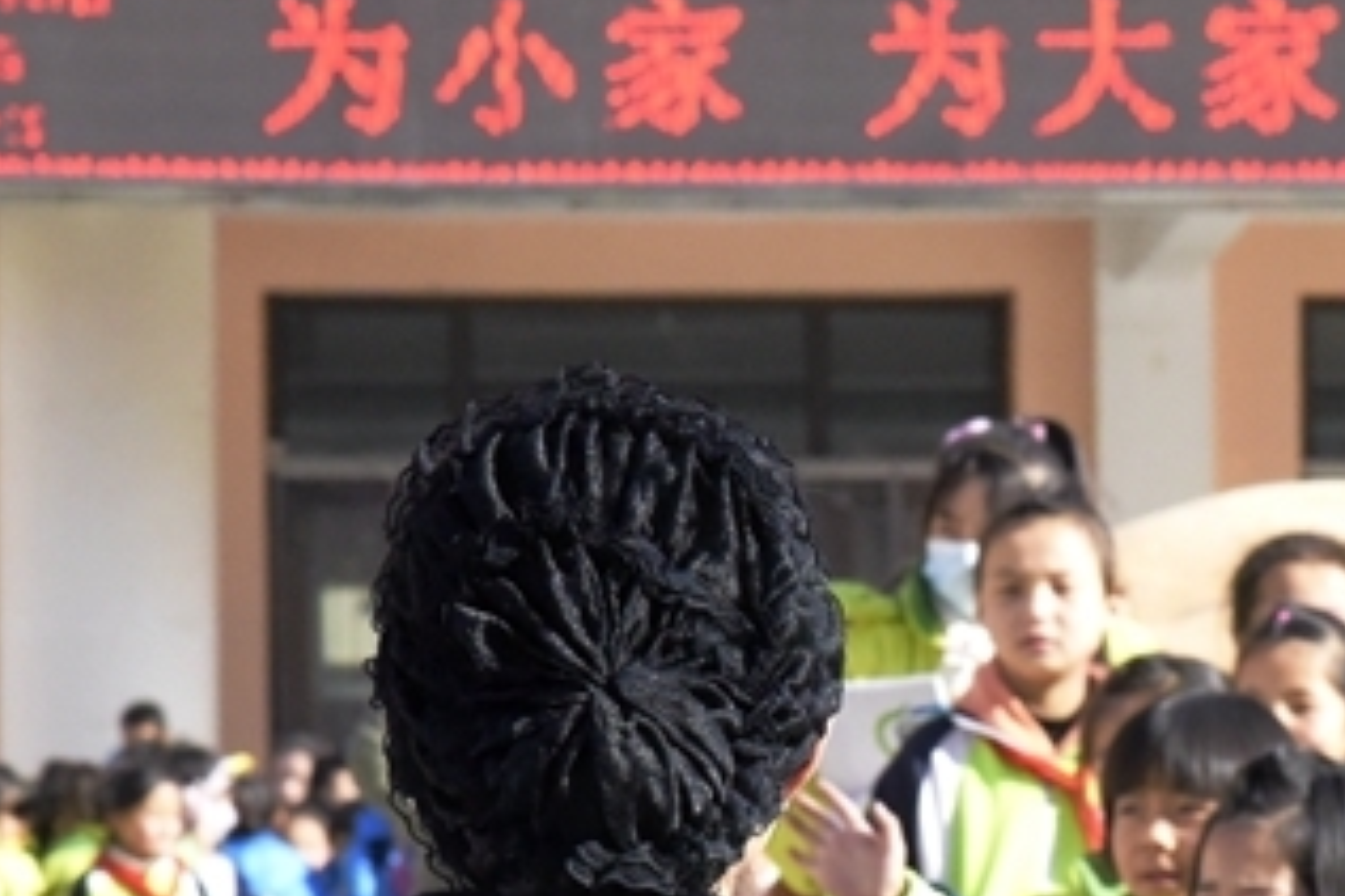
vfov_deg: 5.2
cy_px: 881
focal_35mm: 265
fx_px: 9895
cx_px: 1188
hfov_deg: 7.8
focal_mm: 120
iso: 12800
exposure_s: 1/3200
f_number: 14
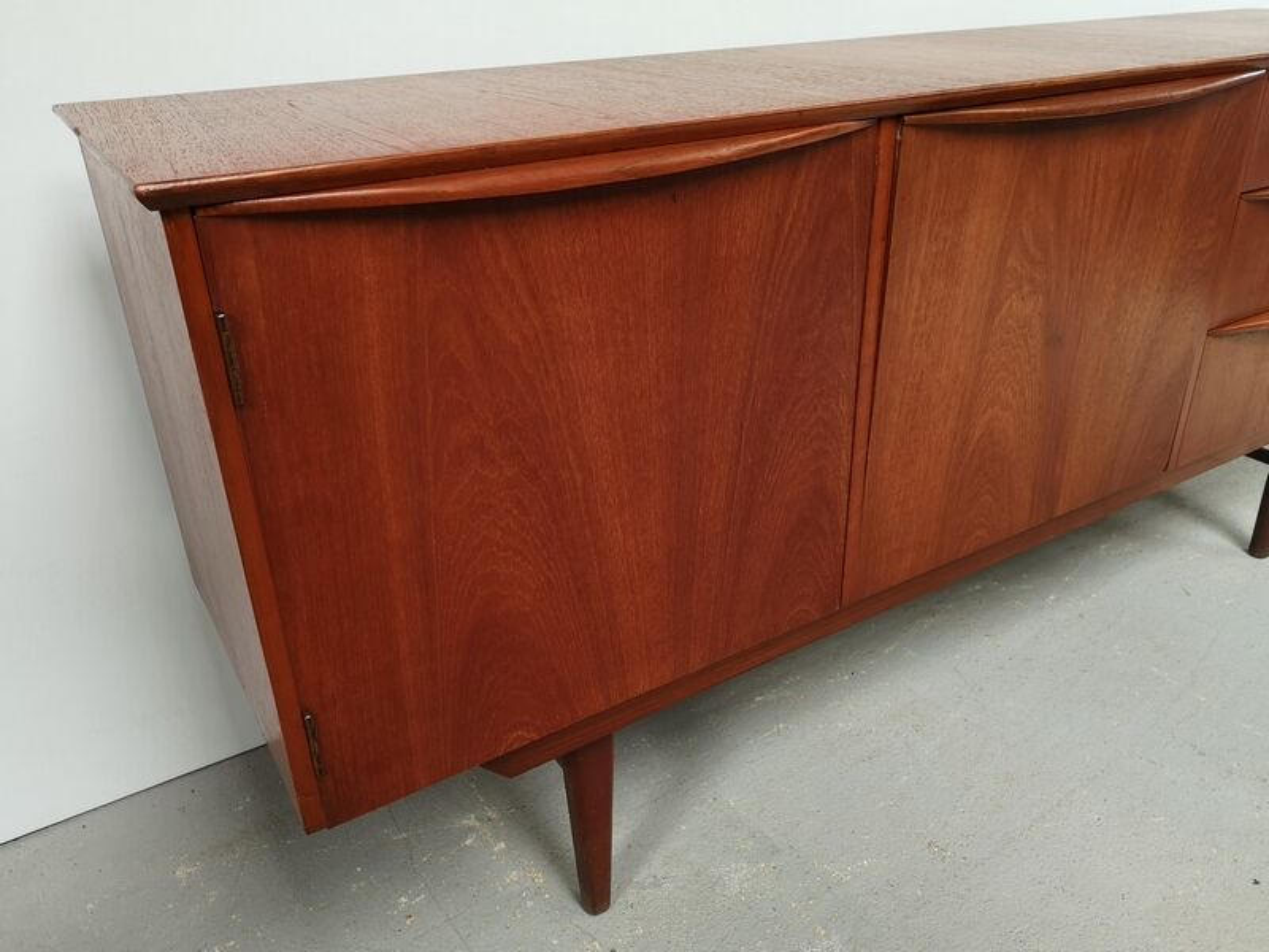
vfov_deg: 51.4
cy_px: 476
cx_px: 634
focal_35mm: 27
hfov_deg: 65.3
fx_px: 990
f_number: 1.8
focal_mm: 5.58
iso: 64
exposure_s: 1/60
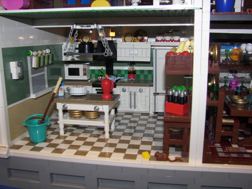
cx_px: 126
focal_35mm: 36
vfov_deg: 39.7
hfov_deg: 51.4
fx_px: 262
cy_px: 94
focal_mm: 6
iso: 64
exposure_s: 1/30
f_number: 2.8
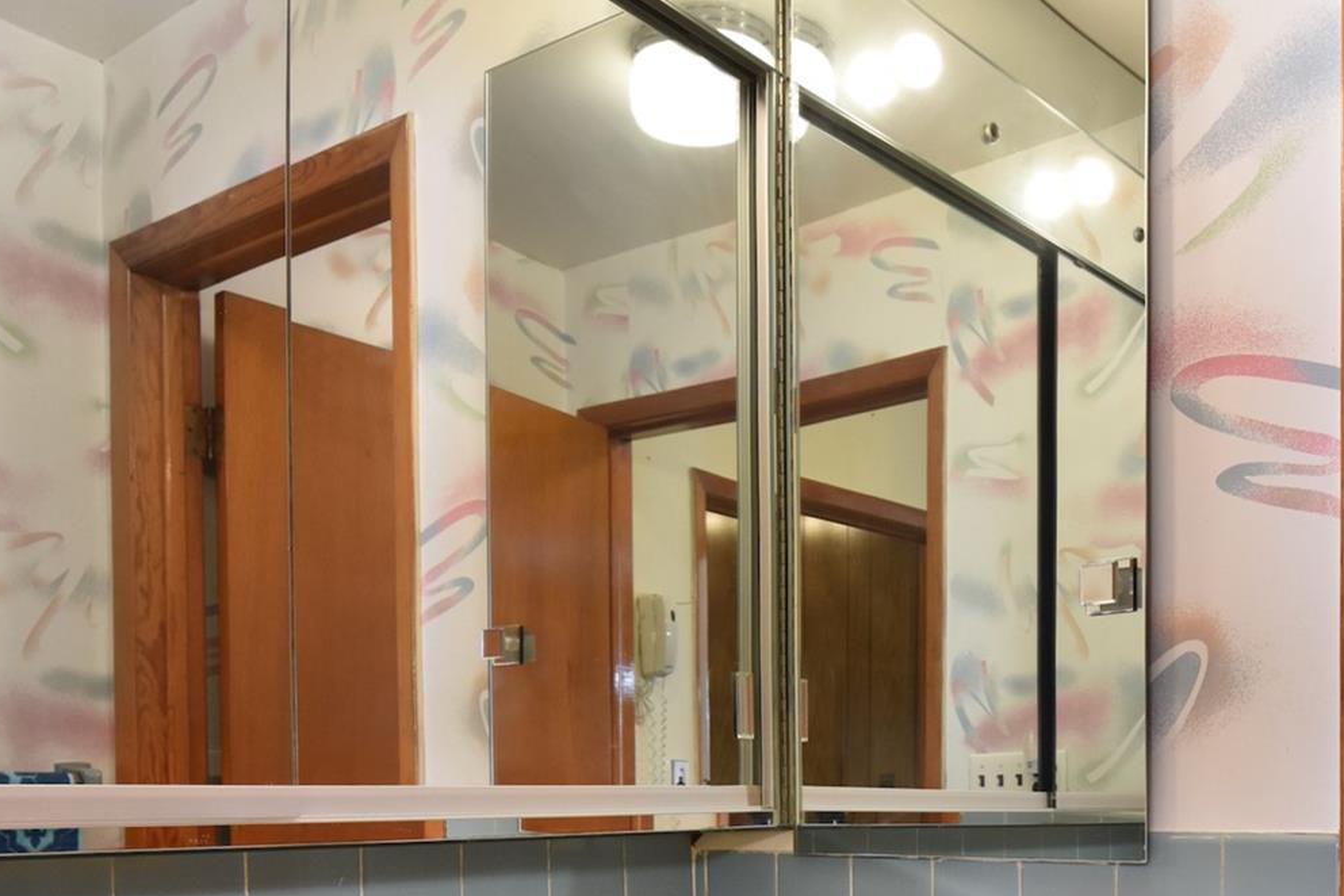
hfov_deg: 54.2
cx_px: 938
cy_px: 902
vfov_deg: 35.1
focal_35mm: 34
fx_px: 1270
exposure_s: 1/20
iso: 640
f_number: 8
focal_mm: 11
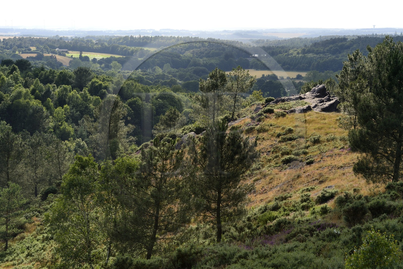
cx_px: 202
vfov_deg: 13.7
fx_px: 1119
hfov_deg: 20.4
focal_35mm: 100
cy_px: 134
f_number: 11
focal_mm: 100
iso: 200
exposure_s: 1/200
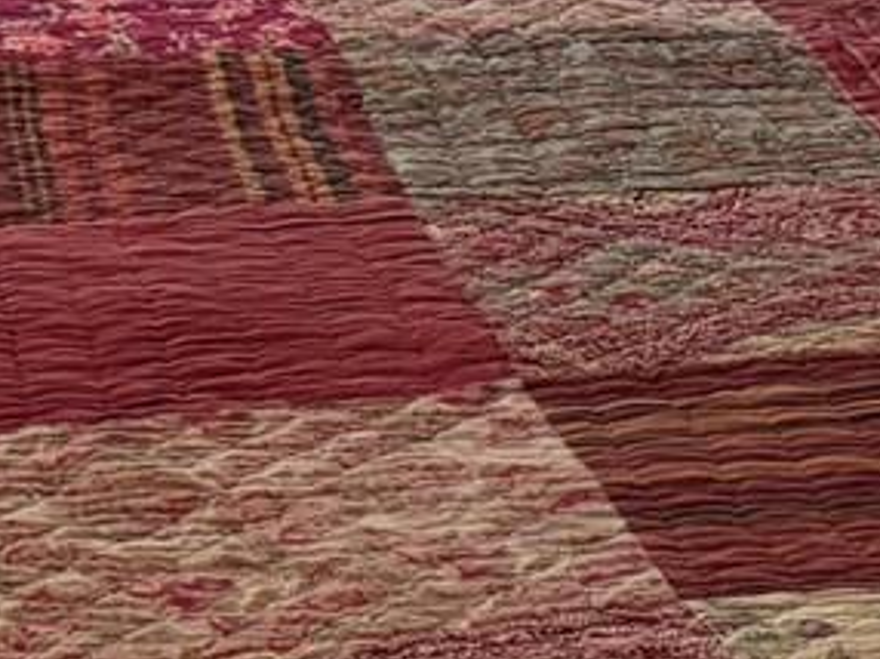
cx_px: 511
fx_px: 4369
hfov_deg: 11.5
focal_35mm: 172
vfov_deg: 8.4
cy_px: -305
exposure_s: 1/60
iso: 500
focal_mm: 6.76
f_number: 1.78
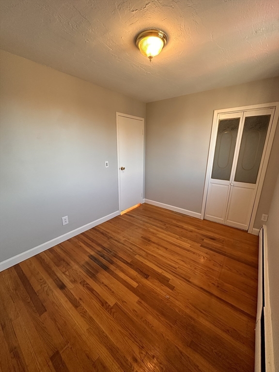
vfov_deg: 102.1
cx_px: 140
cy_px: 186
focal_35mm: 14
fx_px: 150
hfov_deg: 85.7
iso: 200
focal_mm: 2.22
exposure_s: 1/60
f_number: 2.2
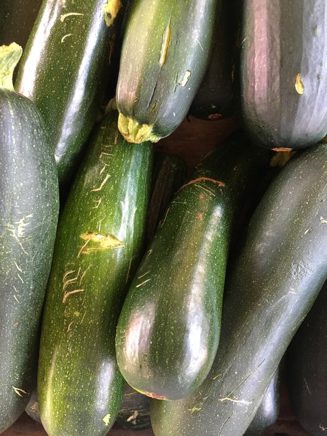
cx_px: 164
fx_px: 365
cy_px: 218
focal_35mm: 29
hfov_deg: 48.2
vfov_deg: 61.7
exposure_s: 1/30
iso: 64
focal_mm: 4.15
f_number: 2.2
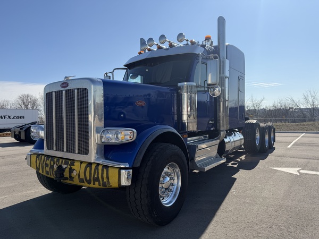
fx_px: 221
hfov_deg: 71.6
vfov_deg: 56.8
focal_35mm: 24
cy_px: 120
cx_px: 160
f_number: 1.78
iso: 80
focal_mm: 6.76
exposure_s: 1/5714
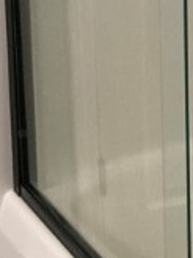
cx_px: 232
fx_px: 1011
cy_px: -83
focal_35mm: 136
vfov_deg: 13.9
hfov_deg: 10.7
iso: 80
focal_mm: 4.15
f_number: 2.2
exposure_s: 1/30
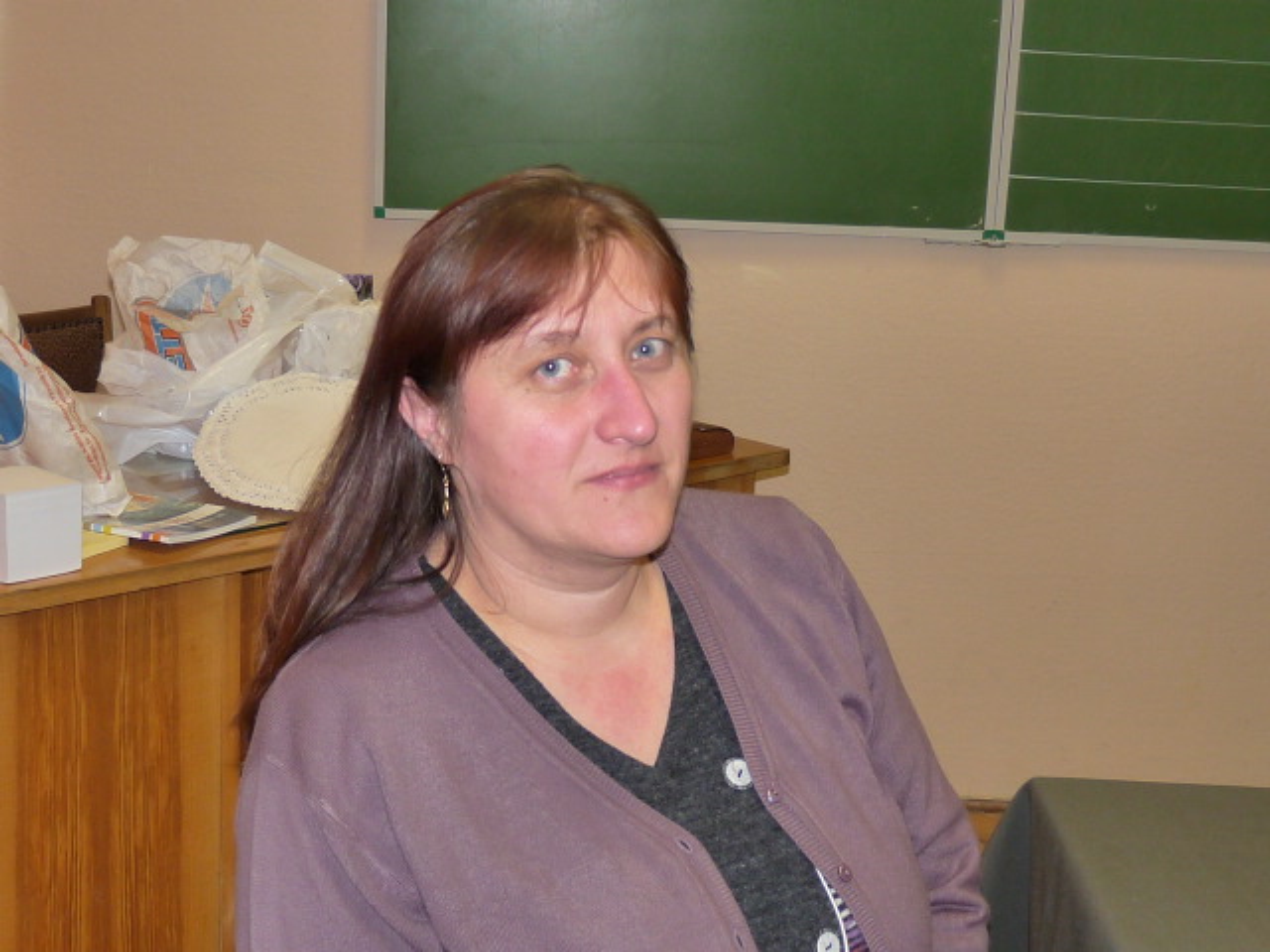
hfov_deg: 34.9
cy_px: 476
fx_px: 2018
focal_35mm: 55
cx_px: 635
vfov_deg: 26.6
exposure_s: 1/30
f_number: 3
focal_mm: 5.5
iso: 160
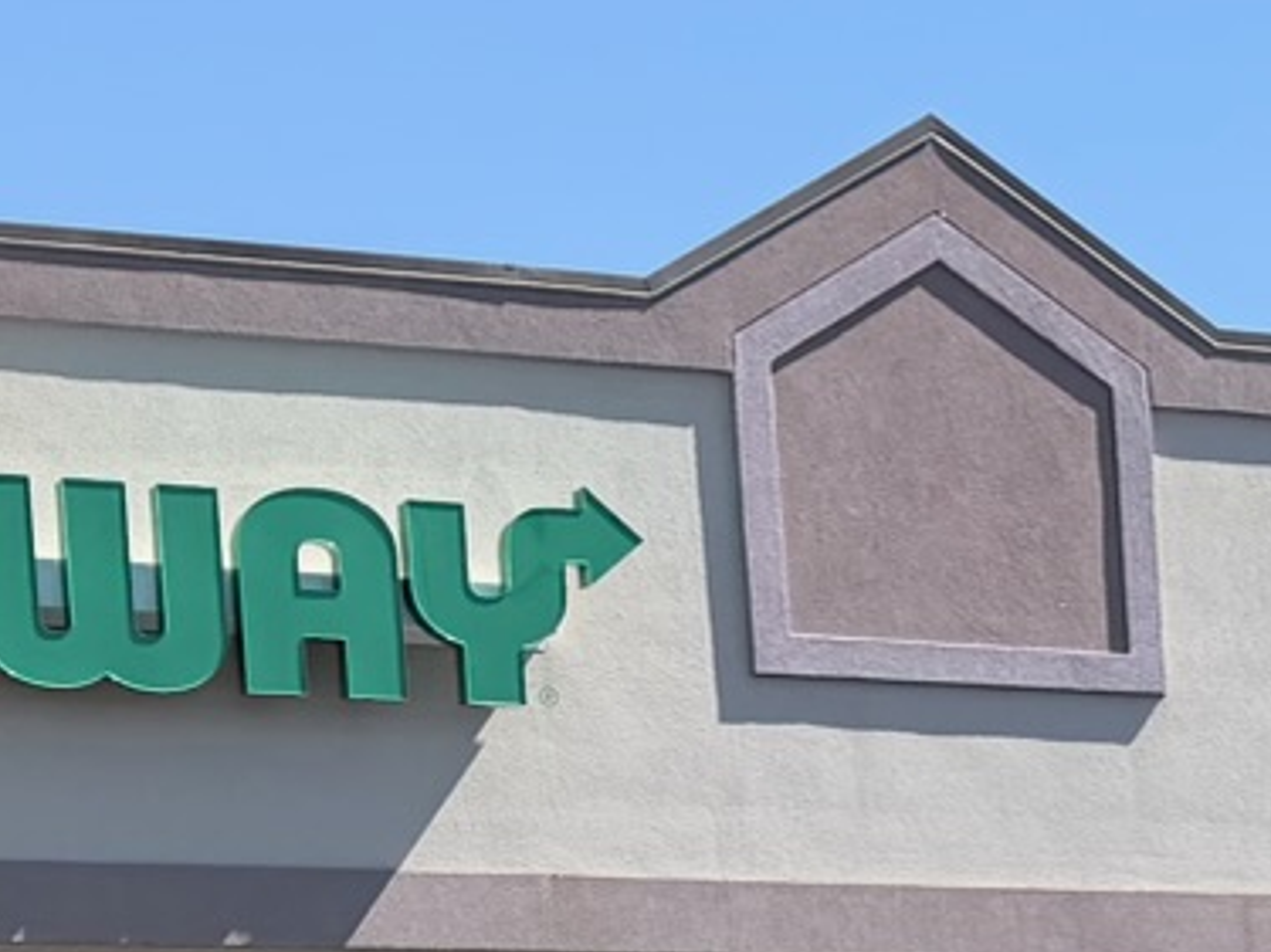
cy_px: 1968
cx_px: 1786
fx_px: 4808
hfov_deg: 14.3
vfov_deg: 10.3
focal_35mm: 131
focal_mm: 6.76
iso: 80
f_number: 1.78
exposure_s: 1/3425
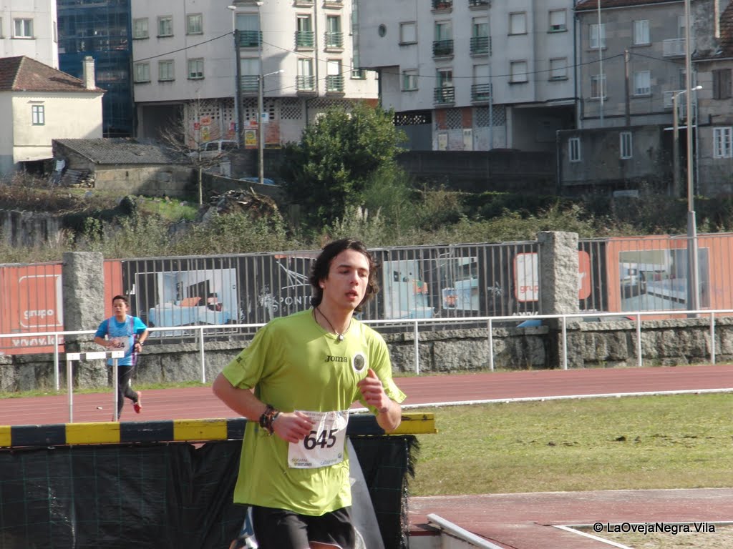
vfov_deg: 6.4
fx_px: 4913
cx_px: 366
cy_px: 274
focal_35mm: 232
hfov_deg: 8.5
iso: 100
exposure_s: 1/320
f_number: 5.6
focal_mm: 41
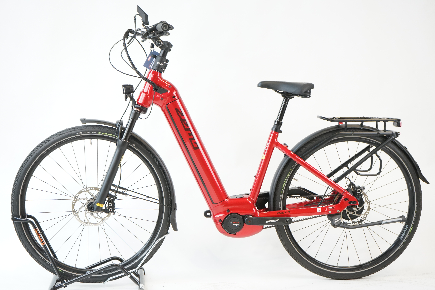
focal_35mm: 60
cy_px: 145
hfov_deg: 33.4
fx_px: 725
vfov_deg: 22.6
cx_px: 218
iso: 2000
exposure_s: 1/200
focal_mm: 60
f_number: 5.6
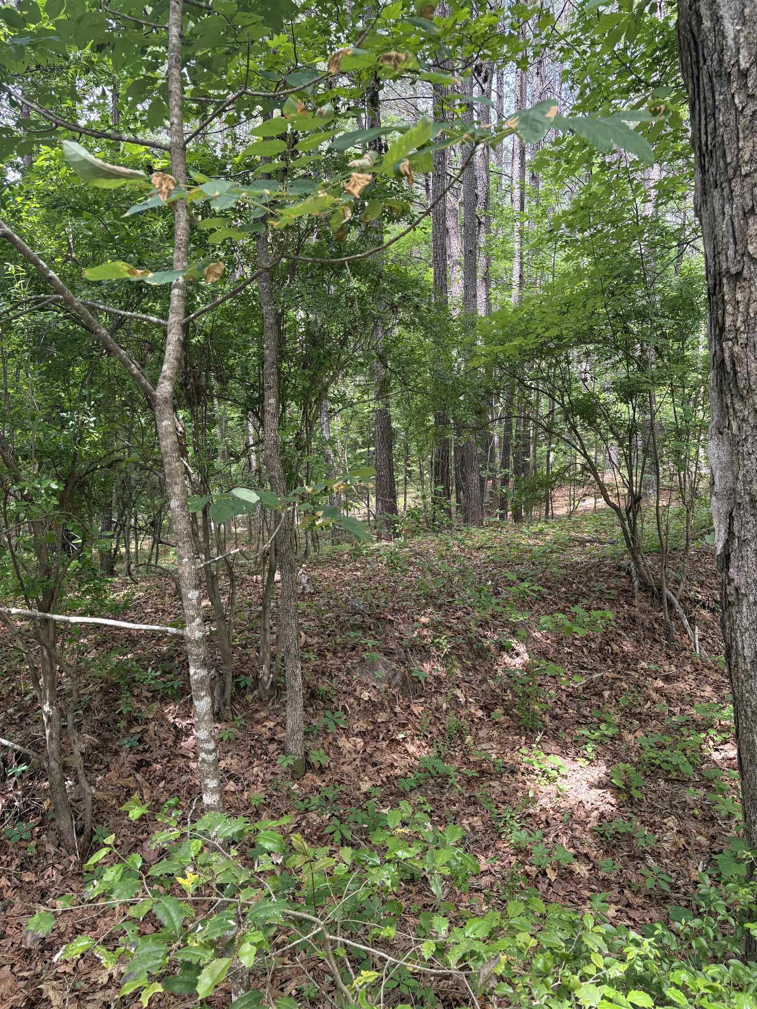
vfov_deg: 67.3
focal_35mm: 26
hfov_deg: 53.1
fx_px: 758
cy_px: 504
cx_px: 378
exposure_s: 1/237
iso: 80
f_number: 1.6
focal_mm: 5.96
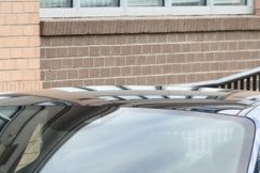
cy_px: 164
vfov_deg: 2.1
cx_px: 63
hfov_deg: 3.2
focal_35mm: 645
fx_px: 4658
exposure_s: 1/250
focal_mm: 102
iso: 400
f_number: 4.8
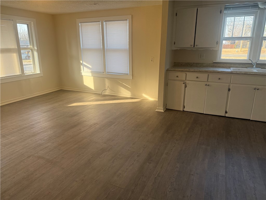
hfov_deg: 71.6
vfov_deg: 56.8
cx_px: 133
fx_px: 184
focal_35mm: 24
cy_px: 100
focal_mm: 6.76
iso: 125
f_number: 1.78
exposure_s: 1/232
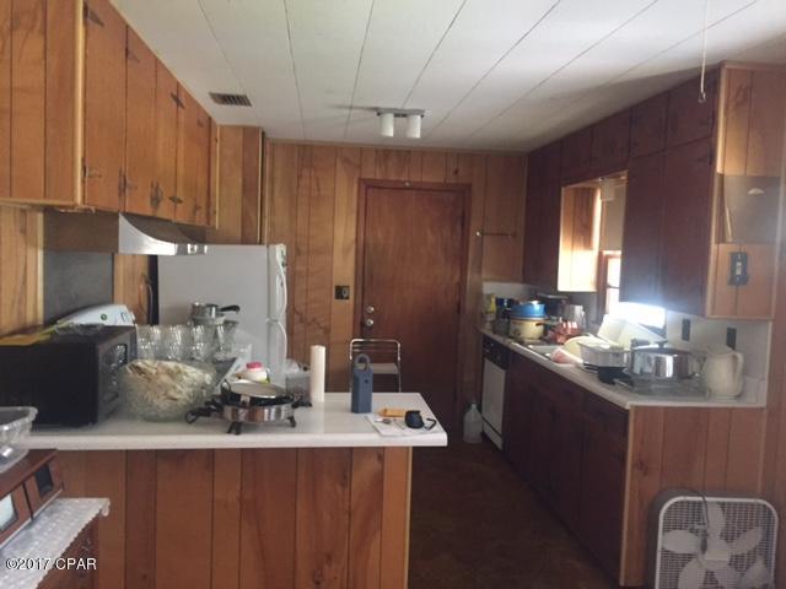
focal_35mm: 29
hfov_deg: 61.7
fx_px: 658
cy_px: 294
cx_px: 393
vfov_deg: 48.2
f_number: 2.2
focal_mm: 4.15
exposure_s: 1/15
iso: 320
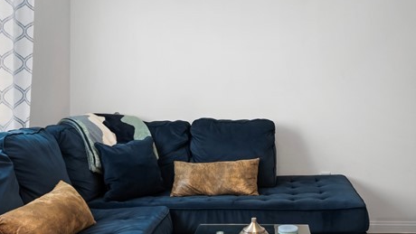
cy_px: 84
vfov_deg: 28.2
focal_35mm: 42
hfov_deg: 47.8
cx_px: 263
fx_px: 463
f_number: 8
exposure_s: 1/5
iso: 400
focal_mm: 17
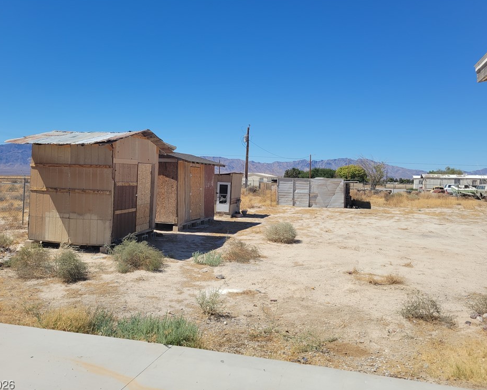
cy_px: 194
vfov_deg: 51.5
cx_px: 230
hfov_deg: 62.2
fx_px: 403
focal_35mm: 28
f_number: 1.8
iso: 40
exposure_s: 1/3608
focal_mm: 5.4
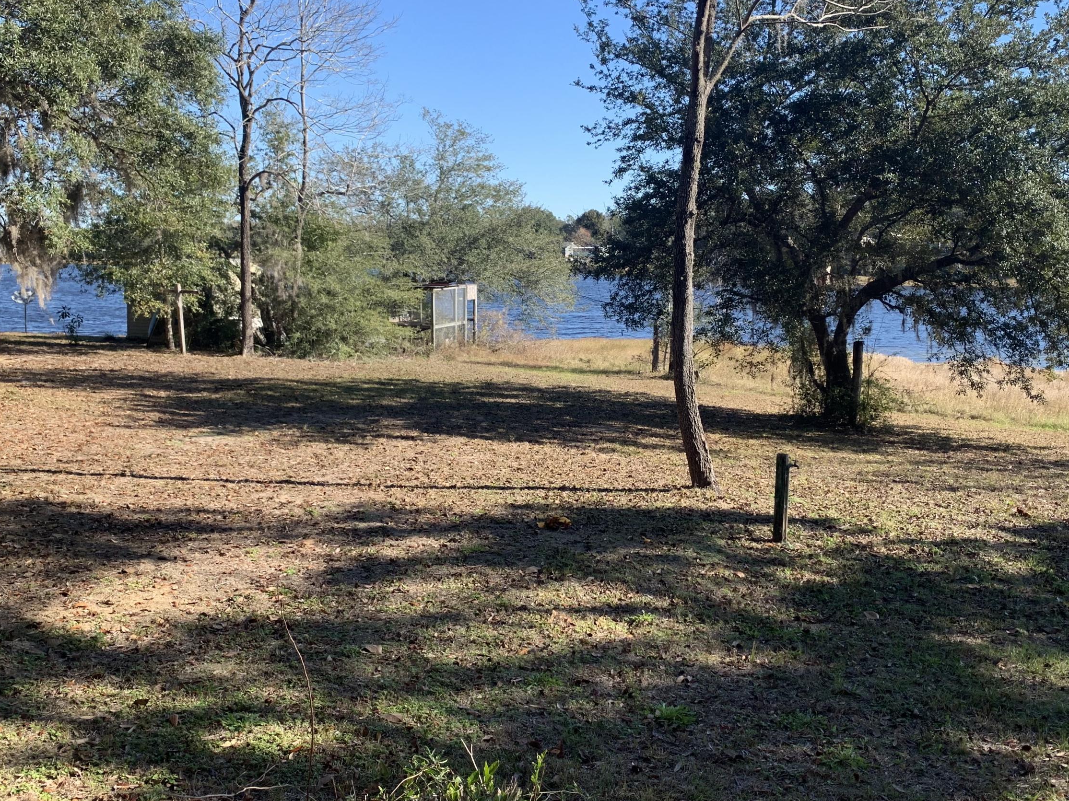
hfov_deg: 52.6
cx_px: 567
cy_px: 376
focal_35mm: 35
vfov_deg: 40.7
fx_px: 1081
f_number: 1.8
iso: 25
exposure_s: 1/796
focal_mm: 4.25
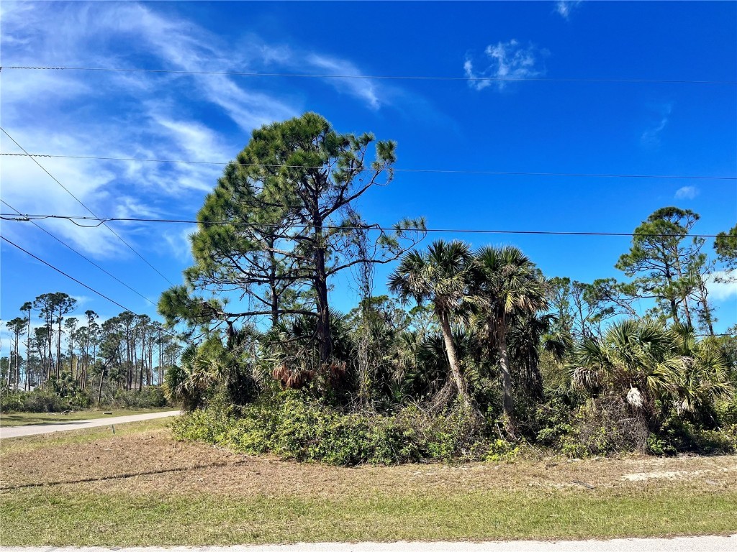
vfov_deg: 53.1
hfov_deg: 67.3
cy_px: 276
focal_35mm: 26
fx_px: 554
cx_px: 368
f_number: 1.6
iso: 50
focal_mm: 5.1
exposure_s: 1/3311
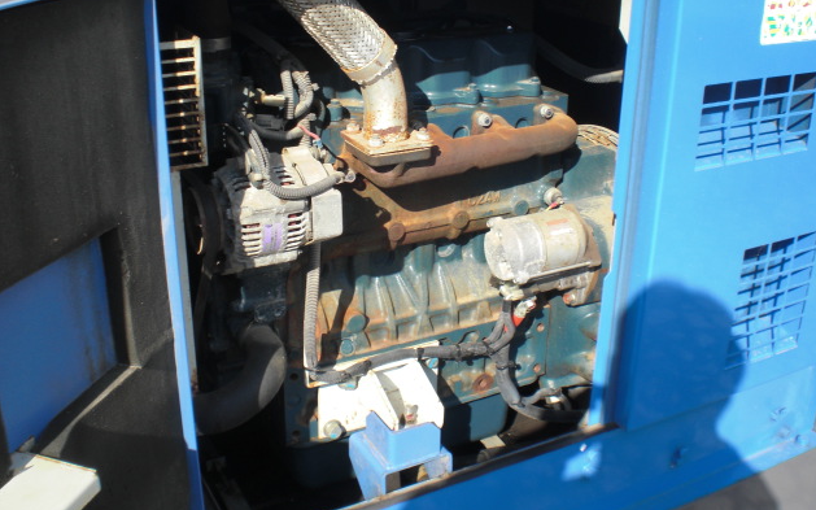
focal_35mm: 41
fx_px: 912
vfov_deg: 31.2
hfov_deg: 48.2
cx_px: 414
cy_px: 256
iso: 64
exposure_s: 1/200
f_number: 5.6
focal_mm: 6.3
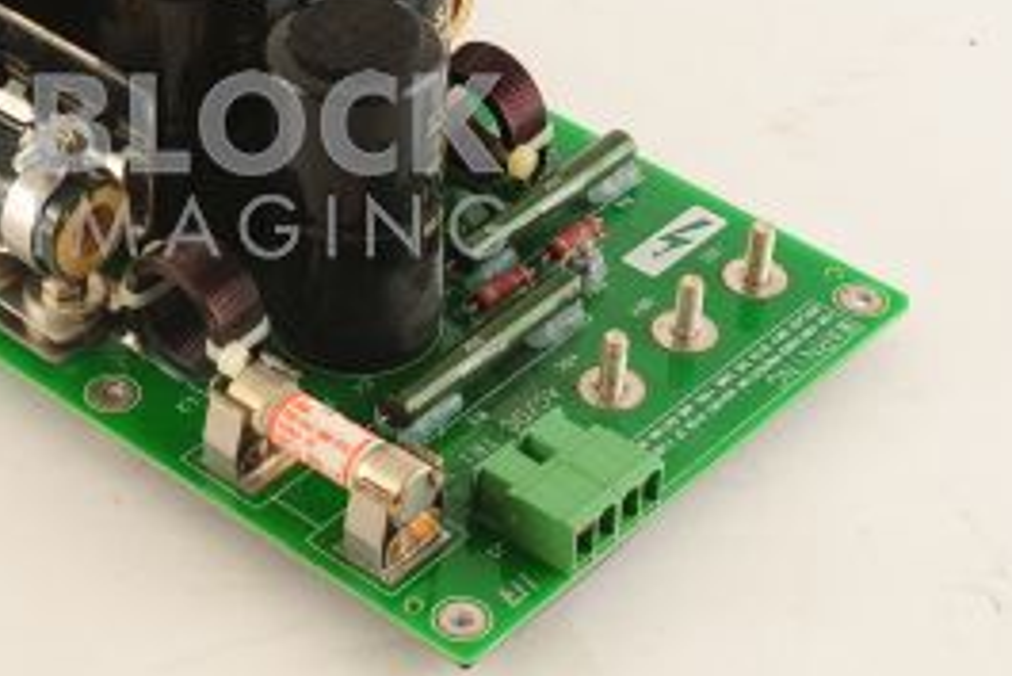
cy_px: 166
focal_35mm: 113
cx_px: 130
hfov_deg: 17.9
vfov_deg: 12.1
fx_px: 3178
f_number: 14
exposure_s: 1/160
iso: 1600
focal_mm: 50
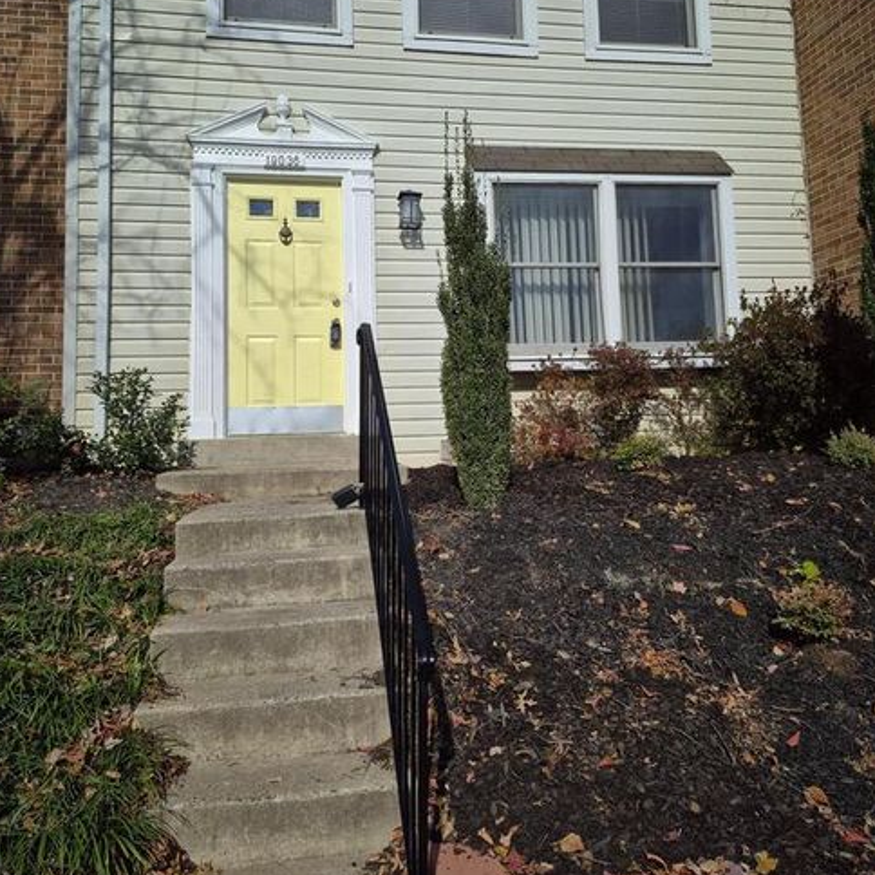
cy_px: 344
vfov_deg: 56.8
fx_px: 801
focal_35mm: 28
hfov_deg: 57.3
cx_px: 427
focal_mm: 5.4
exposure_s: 1/3480
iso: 25
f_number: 1.8
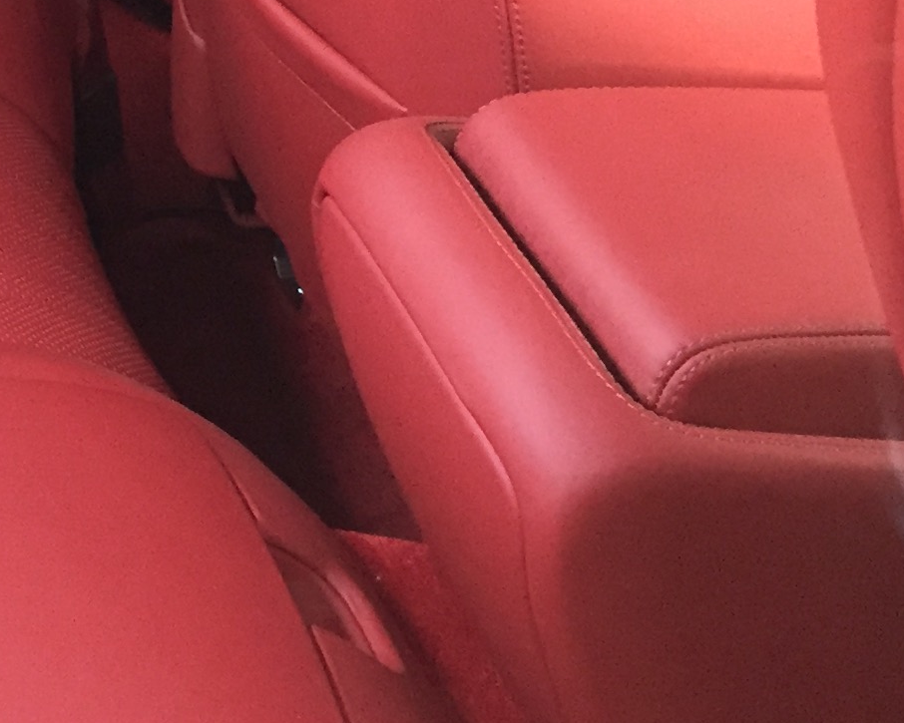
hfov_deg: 18.0
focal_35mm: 102
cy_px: 1
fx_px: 2729
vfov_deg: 14.8
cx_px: -121
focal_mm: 4.15
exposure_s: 1/17
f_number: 2.2
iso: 250
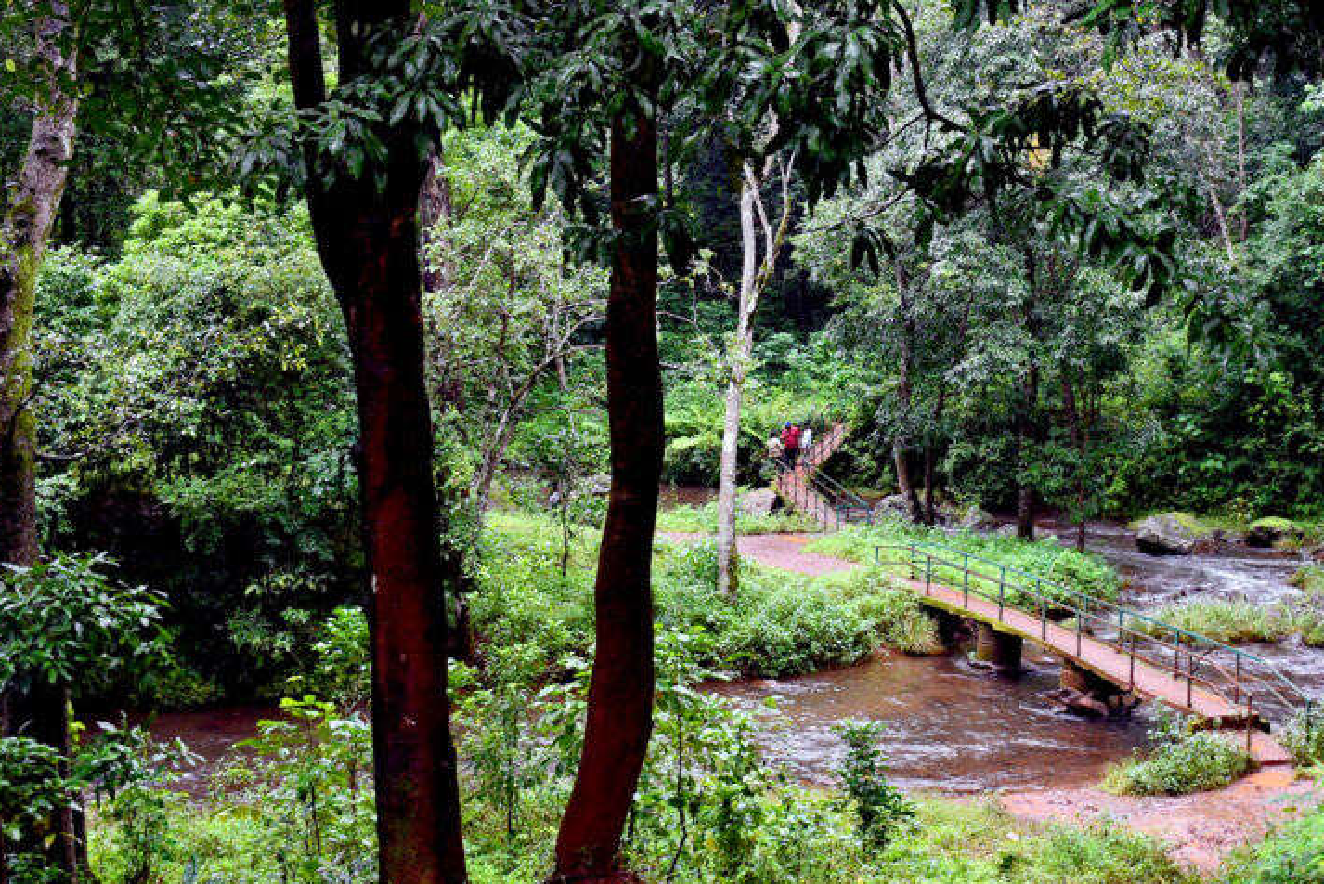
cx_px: 938
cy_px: 337
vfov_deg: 24.2
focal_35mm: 56
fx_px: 2060
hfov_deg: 35.1
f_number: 3.8
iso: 1100
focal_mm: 26
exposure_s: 1/125
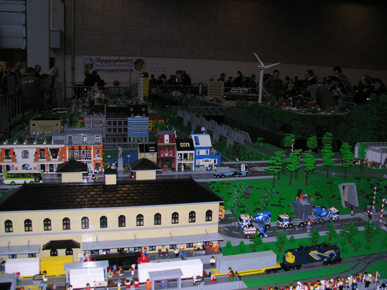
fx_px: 391
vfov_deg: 40.7
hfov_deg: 52.6
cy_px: 145
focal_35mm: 35
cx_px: 194
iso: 50
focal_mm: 8.9
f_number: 2.8
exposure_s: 1/60.1
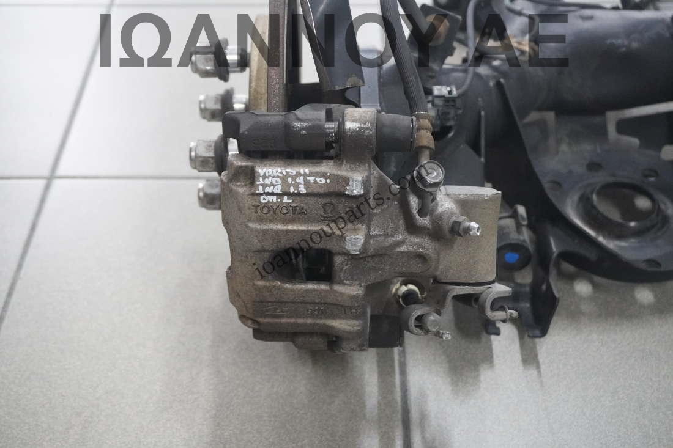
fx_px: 925
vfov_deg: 27.2
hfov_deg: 40.0
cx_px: 336
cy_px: 224
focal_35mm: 50
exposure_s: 1/80
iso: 6400
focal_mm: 33
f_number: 5
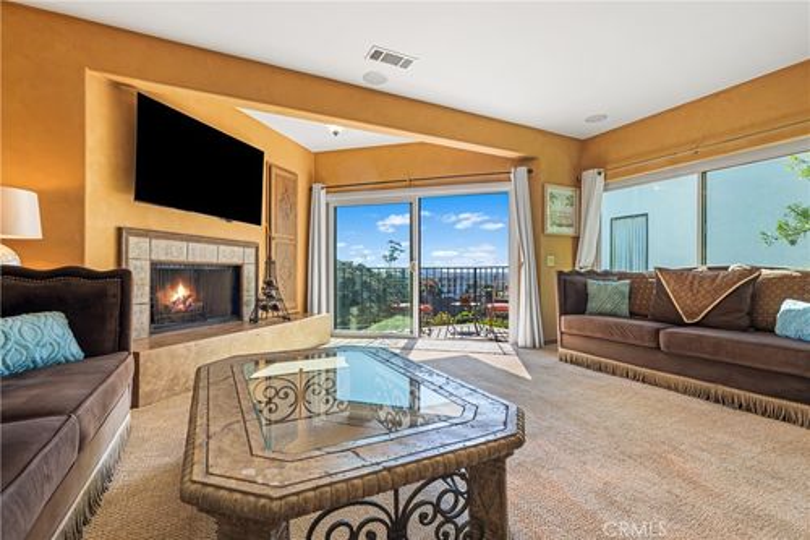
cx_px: 405
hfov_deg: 96.8
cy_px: 270
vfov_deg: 73.7
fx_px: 360
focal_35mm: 16
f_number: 8
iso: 100
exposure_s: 1/8
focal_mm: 16
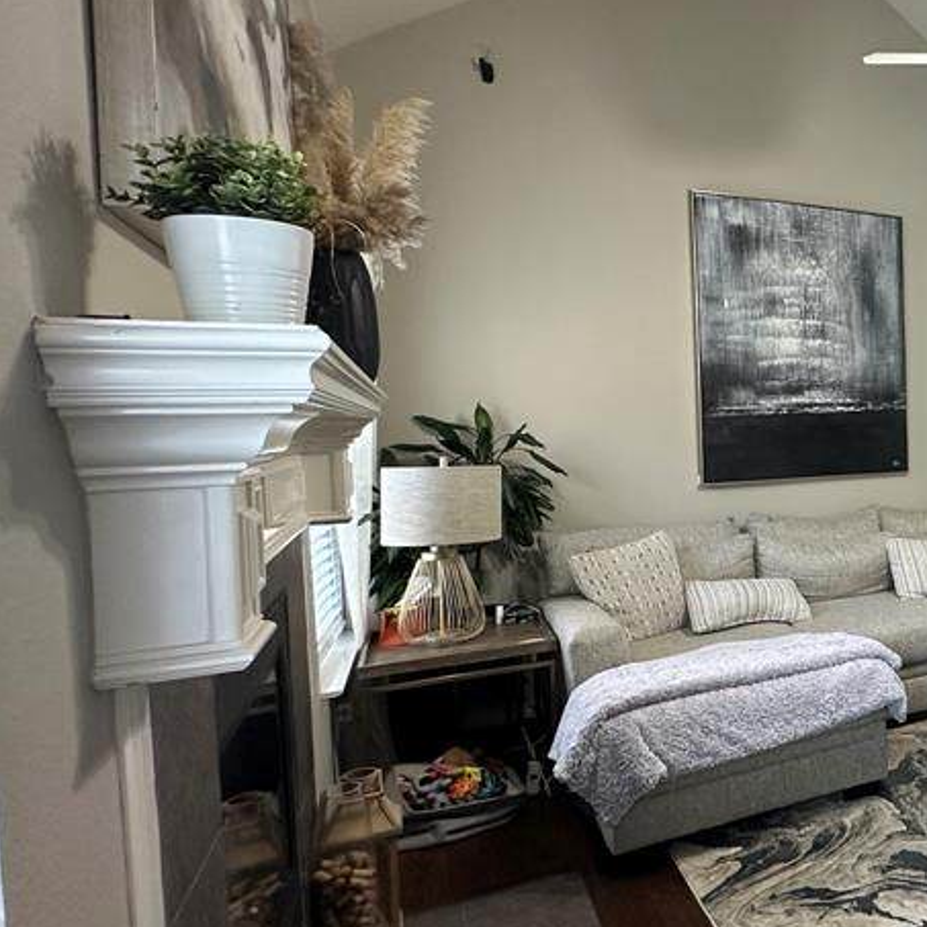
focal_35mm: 28
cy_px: 446
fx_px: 848
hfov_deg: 45.6
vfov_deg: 57.3
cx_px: 978
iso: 250
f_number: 2.2
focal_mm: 2.22
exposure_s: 1/60
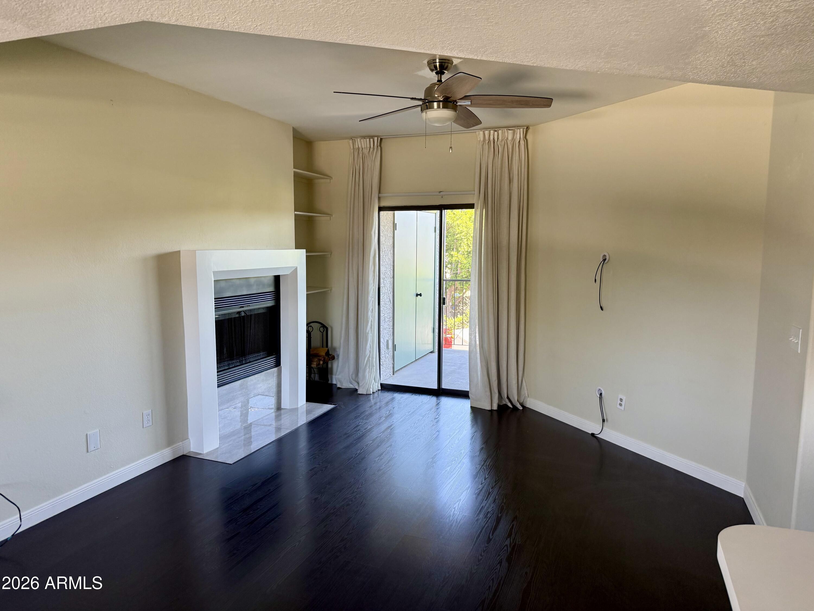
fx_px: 564
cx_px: 407
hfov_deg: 71.6
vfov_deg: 56.8
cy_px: 306
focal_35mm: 24
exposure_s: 1/121
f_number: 1.78
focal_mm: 6.76
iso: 160
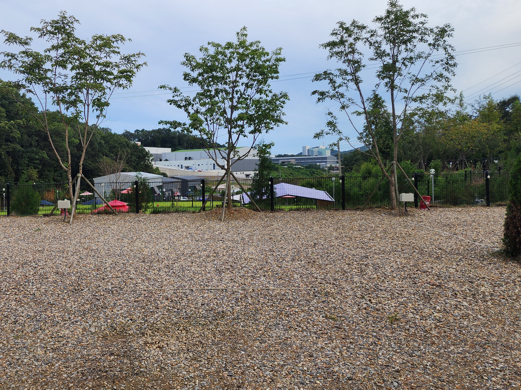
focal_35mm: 31
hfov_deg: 57.4
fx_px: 467
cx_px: 185
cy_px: 194
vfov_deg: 45.4
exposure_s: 1/607
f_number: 1.8
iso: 12
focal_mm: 6.4
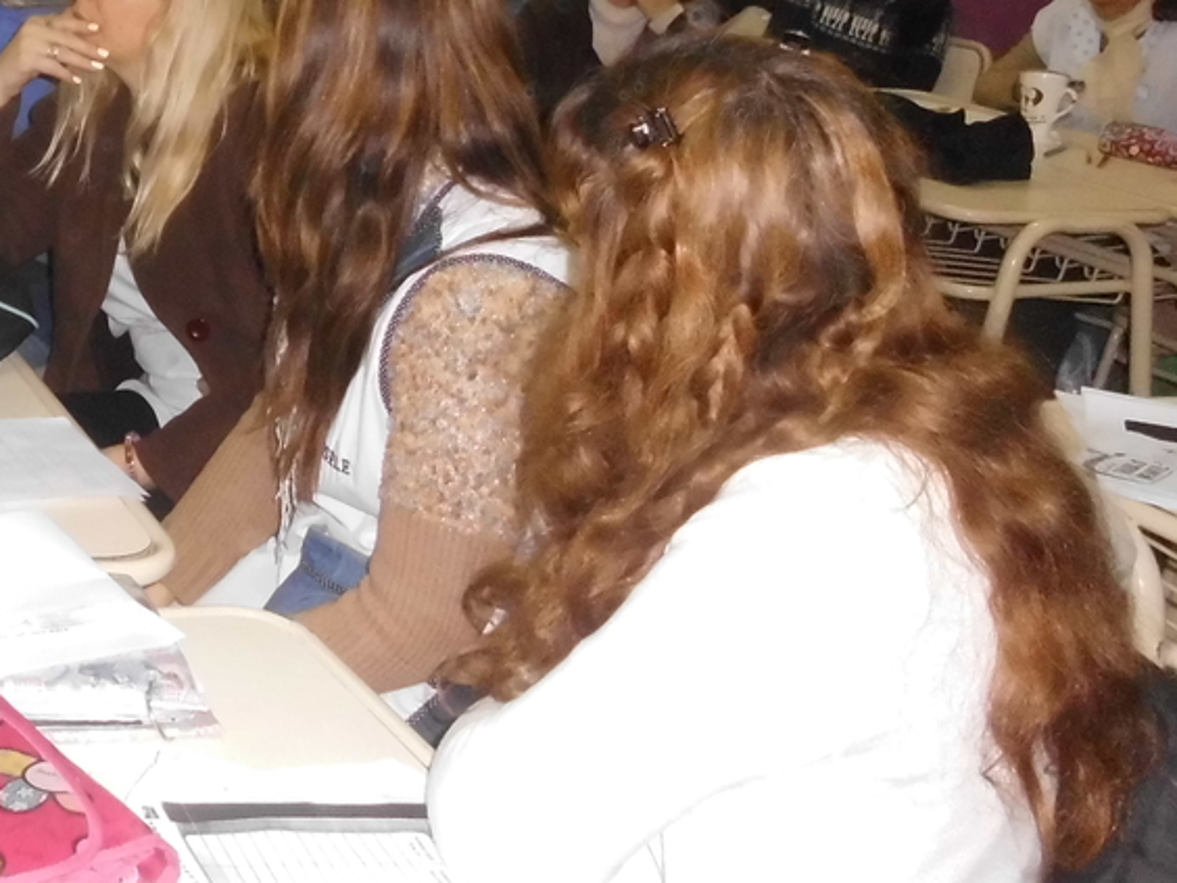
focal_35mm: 59
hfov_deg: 30.2
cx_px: -27
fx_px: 2006
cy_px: 90
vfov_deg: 24.1
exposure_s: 1/60
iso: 400
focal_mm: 4.6
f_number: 3.2
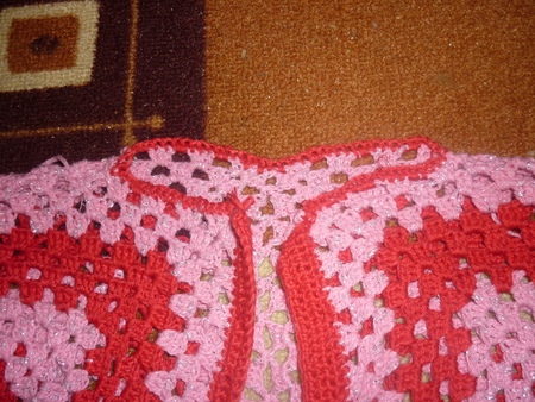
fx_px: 510
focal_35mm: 33
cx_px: 268
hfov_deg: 55.3
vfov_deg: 43.0
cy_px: 201
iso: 100
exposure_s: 1/30
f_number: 2.8
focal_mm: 5.5
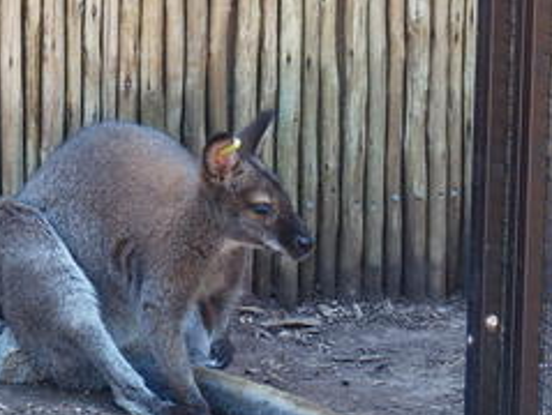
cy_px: 203
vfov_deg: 6.4
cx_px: 60
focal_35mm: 233
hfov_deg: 8.5
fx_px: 3721
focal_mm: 26.2
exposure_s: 1/125
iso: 250
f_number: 2.8
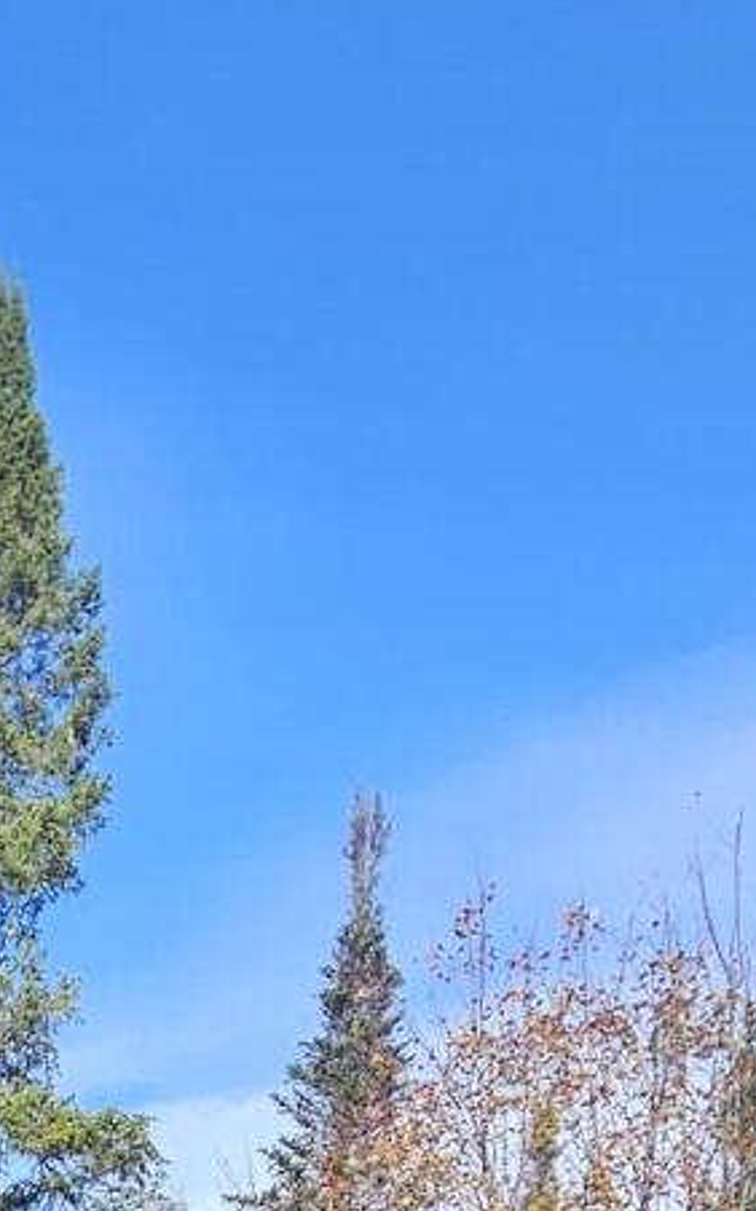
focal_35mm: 61
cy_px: 2119
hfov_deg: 18.0
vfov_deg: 22.2
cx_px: -504
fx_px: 2013
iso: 50
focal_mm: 2.2
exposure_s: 1/1114
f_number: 2.2
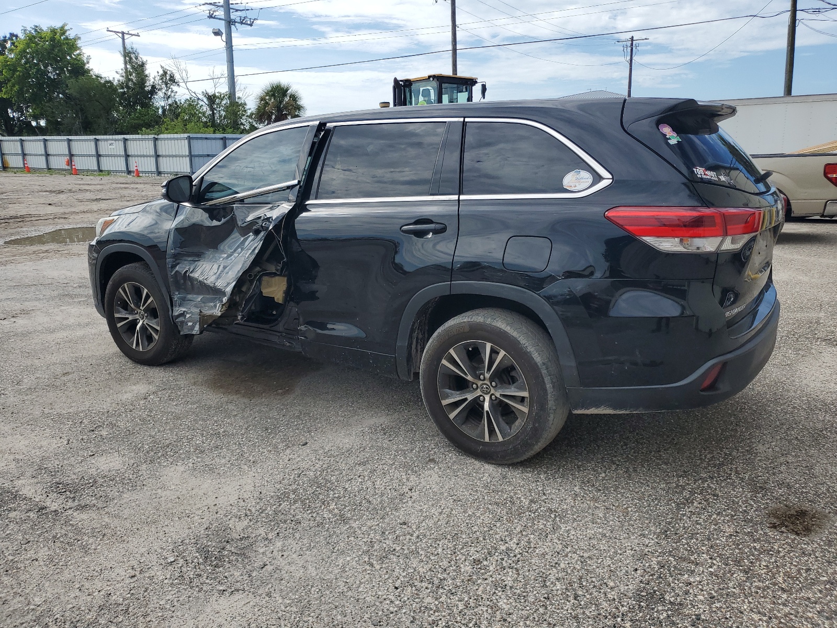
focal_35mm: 26
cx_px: 418
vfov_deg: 53.1
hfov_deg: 67.3
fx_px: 629
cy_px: 314
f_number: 1.5
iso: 50
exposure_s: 1/3333
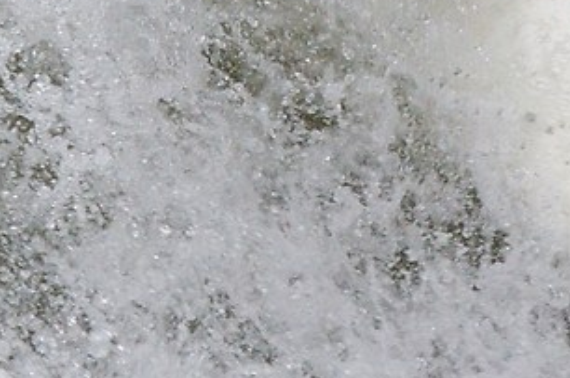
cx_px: 432
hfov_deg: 2.5
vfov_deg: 1.7
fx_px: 13026
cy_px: -419
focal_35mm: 824
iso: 2500
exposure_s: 1/640
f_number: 6.3
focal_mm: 105
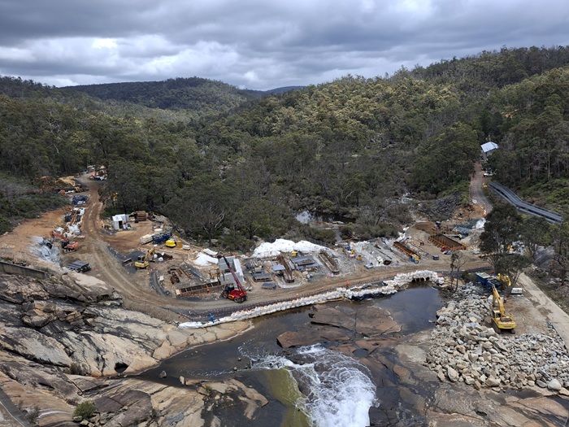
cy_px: 214
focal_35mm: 25
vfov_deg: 54.9
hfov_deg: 69.4
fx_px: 411
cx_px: 284
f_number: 1.8
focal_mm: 4.69
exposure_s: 1/1805
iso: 32
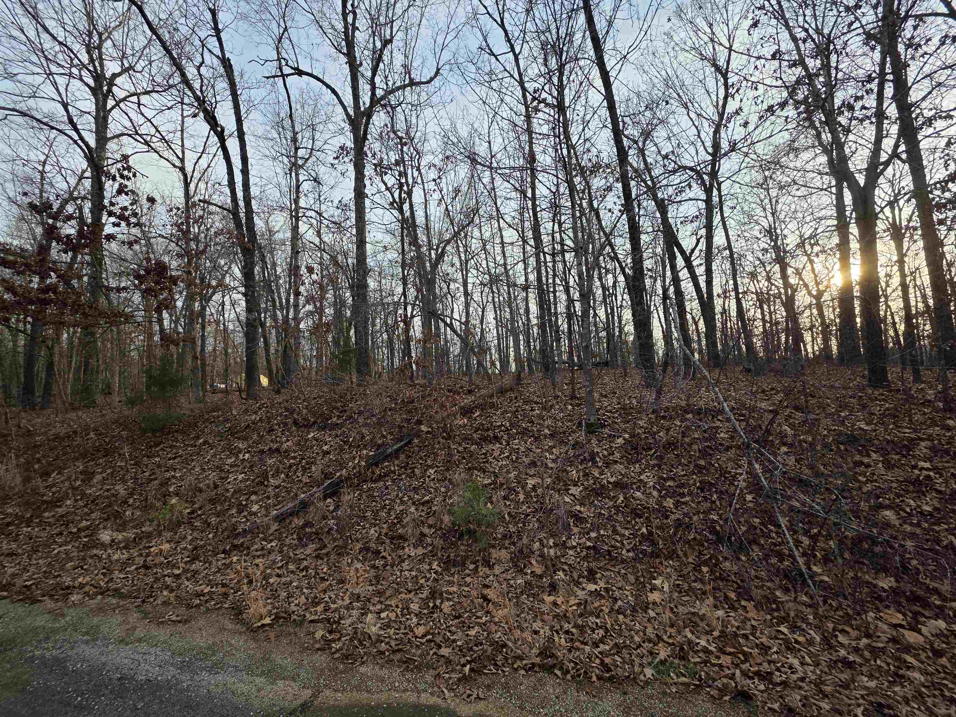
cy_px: 358
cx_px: 478
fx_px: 359
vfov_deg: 89.9
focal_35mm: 13
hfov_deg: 106.2
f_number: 1.9
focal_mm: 2.2
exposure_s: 1/358
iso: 40
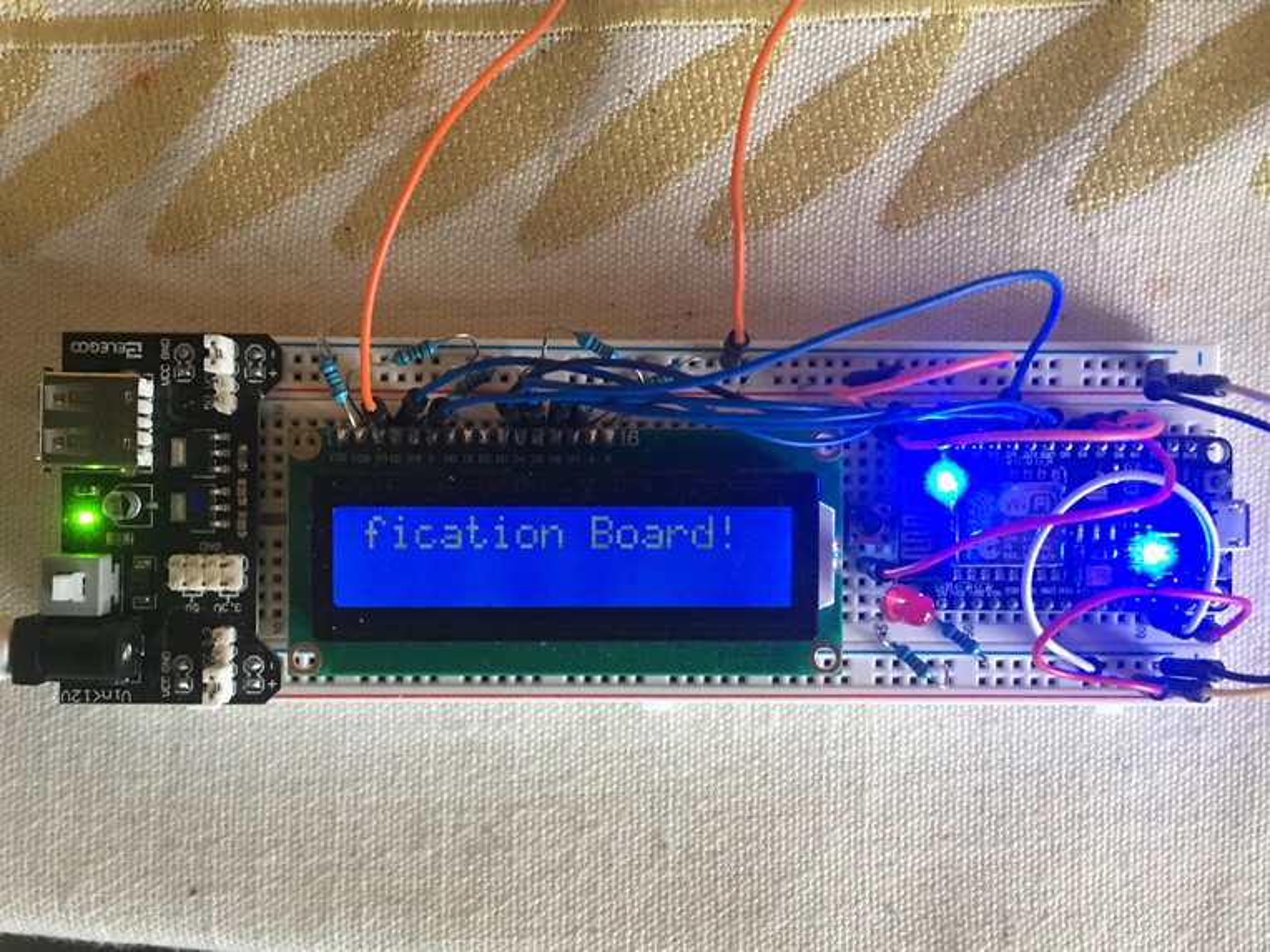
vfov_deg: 48.2
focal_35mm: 29
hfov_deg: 61.7
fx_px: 1064
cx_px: 635
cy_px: 476
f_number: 2.2
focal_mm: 4.15
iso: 80
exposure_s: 1/10
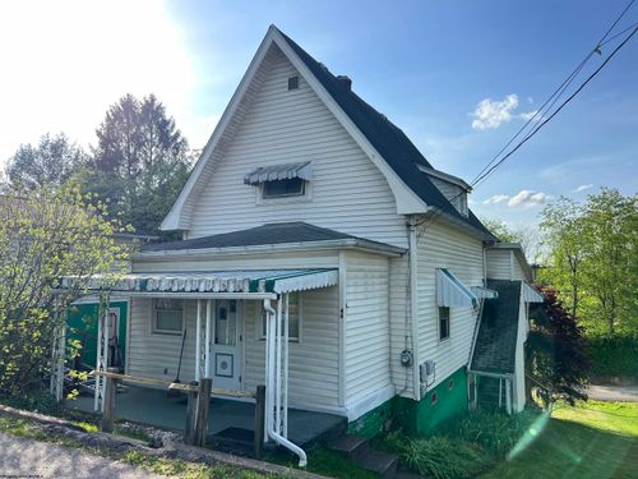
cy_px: 240
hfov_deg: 67.3
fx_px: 479
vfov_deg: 53.1
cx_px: 319
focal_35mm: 26
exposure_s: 1/1412
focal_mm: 5.7
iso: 50
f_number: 1.5
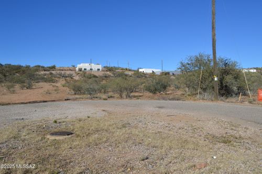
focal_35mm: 27
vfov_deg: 47.8
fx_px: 196
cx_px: 131
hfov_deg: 67.4
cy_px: 87
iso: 100
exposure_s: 1/320
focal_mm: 18
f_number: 9
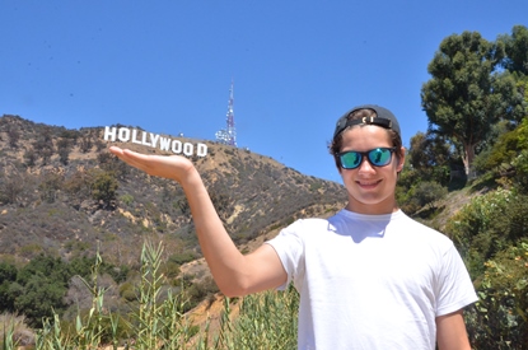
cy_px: 175
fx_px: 483
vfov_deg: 39.8
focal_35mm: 33
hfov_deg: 57.3
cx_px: 264
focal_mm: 22
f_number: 25
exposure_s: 1/250
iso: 1000
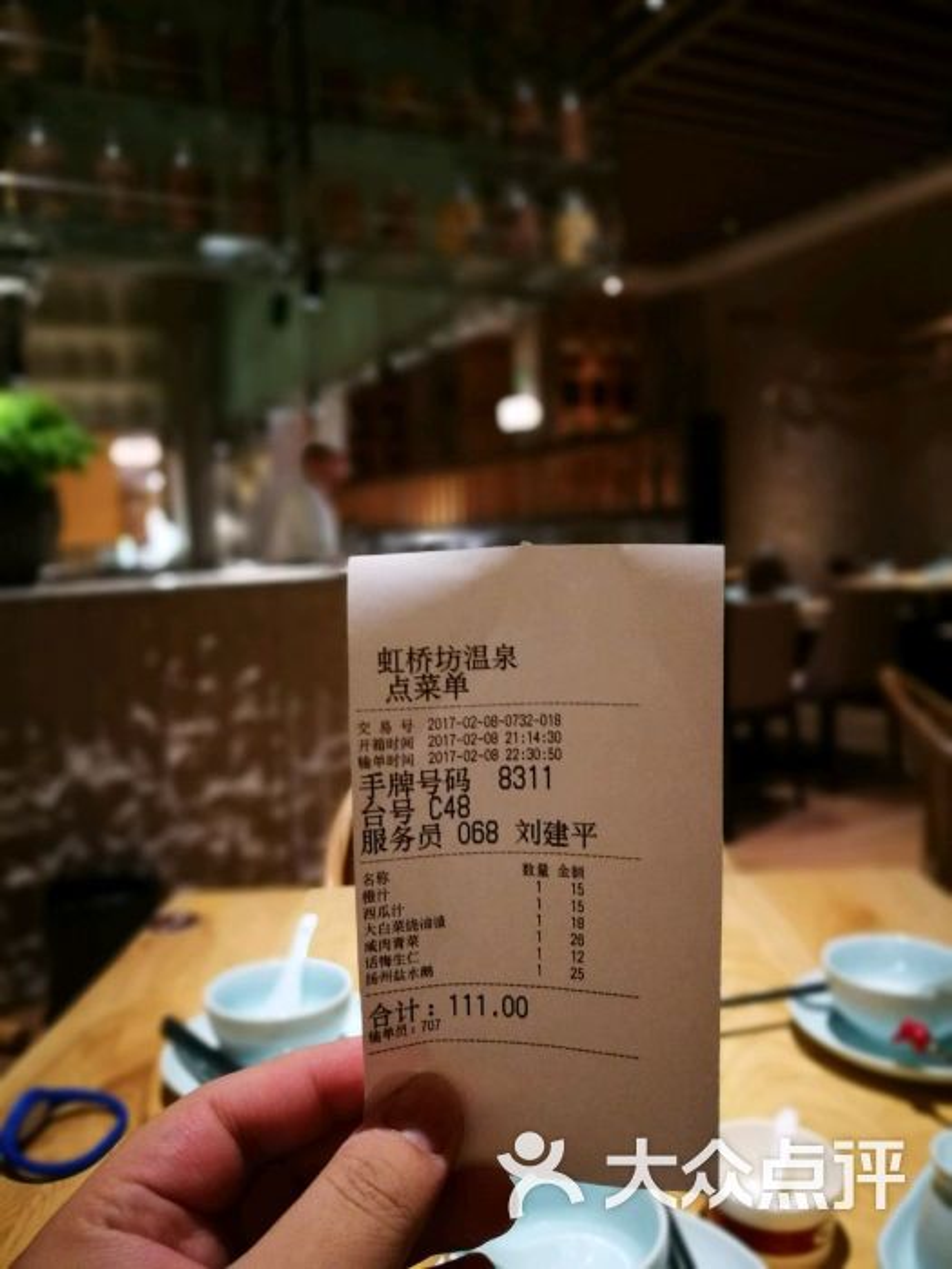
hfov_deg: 51.4
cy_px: 634
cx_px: 476
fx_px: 990
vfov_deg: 65.3
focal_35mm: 27
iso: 500
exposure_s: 1/20
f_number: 4
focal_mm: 4.5
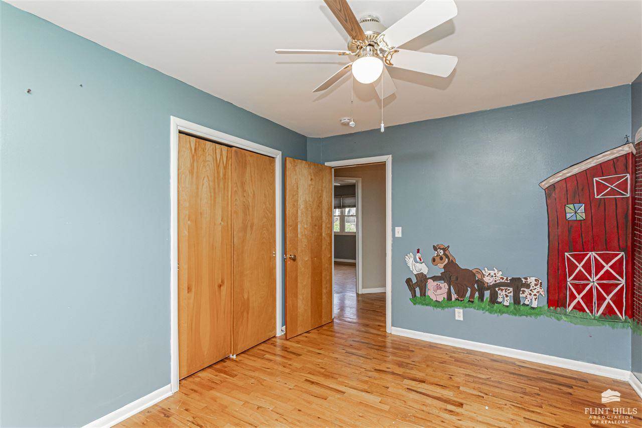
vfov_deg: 77.3
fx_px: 267
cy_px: 214
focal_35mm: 15
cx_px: 321
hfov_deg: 100.4
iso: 1250
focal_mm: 10
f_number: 10
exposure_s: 1/60
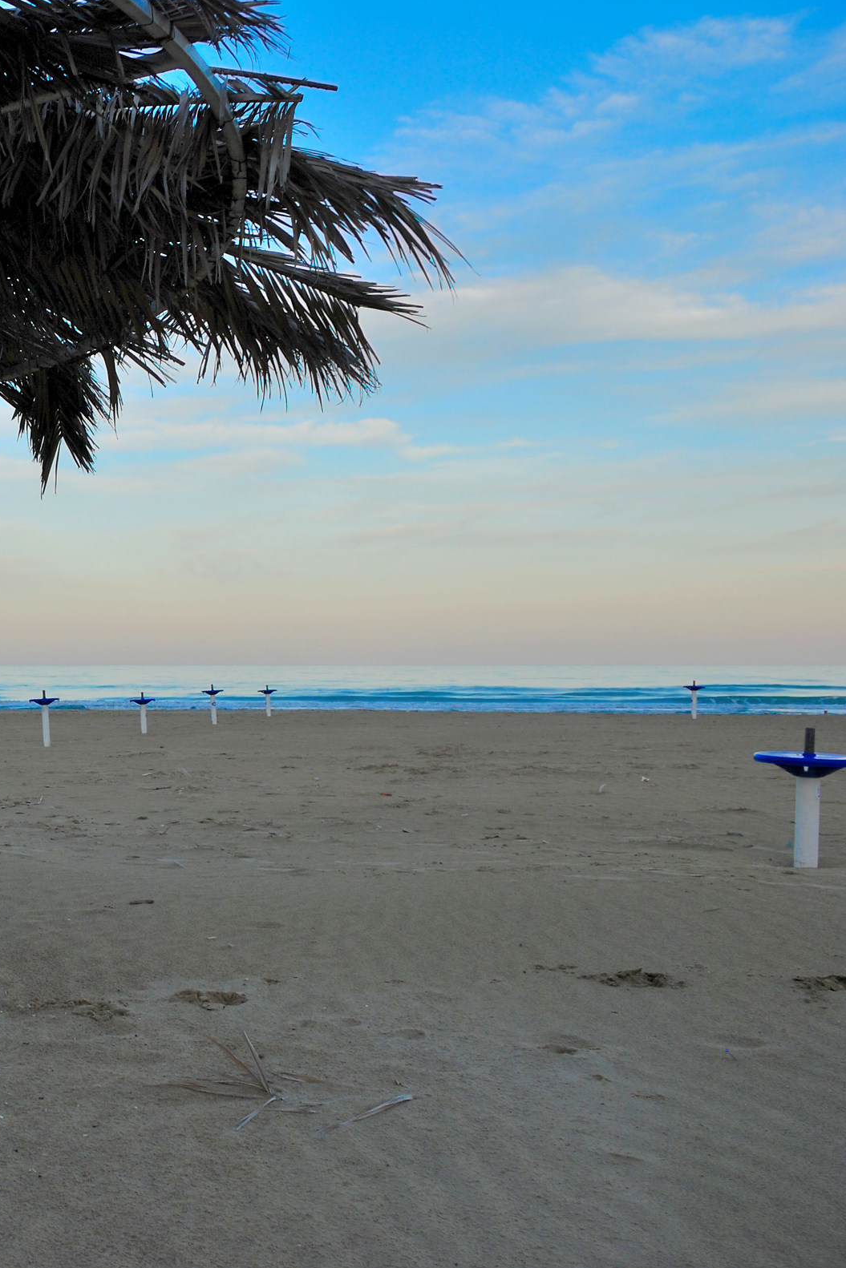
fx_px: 1445
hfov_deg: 29.4
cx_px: -89
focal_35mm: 41
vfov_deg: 47.4
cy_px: 628
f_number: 7.1
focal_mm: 18
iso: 100
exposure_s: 1/100
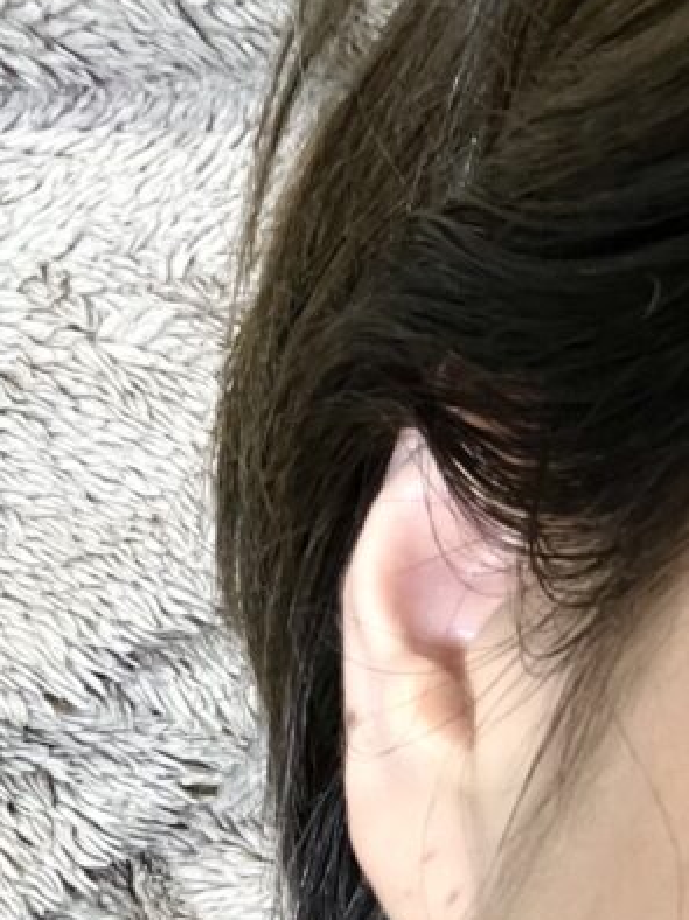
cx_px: 876
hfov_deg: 17.8
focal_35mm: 78
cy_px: 1062
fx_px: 2072
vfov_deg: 23.2
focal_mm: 2.71
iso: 400
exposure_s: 1/30
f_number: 2.2
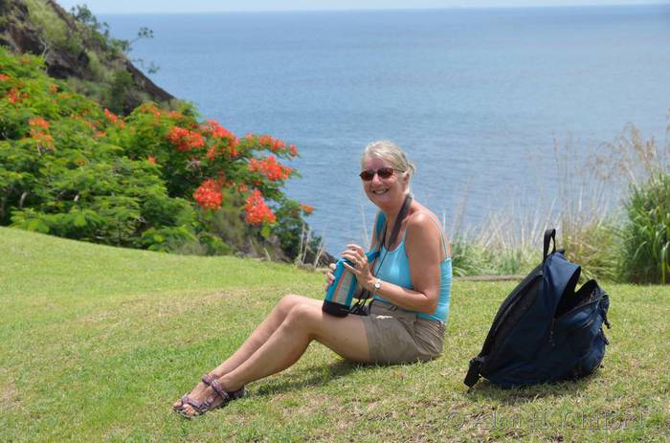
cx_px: 335
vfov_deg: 16.5
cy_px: 222
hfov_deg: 24.7
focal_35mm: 82
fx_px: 1532
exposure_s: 1/250
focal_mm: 55
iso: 100
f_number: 8
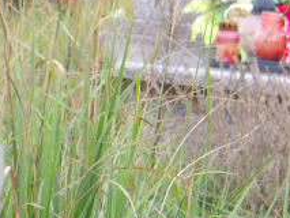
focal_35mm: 325
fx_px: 2724
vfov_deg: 4.6
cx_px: -118
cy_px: 253
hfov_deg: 6.0
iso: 147
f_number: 6.6
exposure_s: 1/54
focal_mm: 19.6
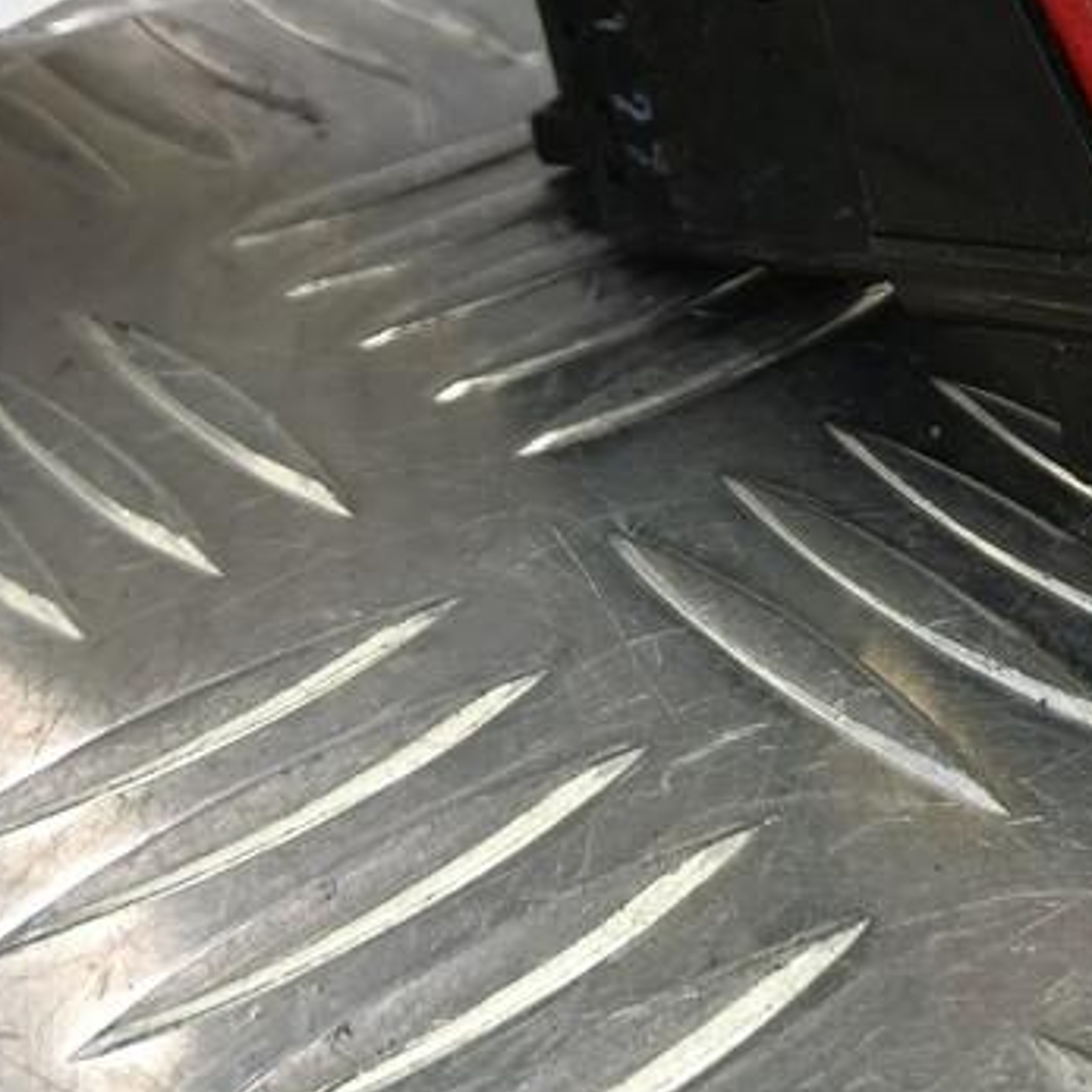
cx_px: 884
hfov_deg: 28.0
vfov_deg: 26.8
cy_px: -31
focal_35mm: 60
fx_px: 2141
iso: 133
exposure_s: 1/50
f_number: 1.6
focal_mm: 4.11
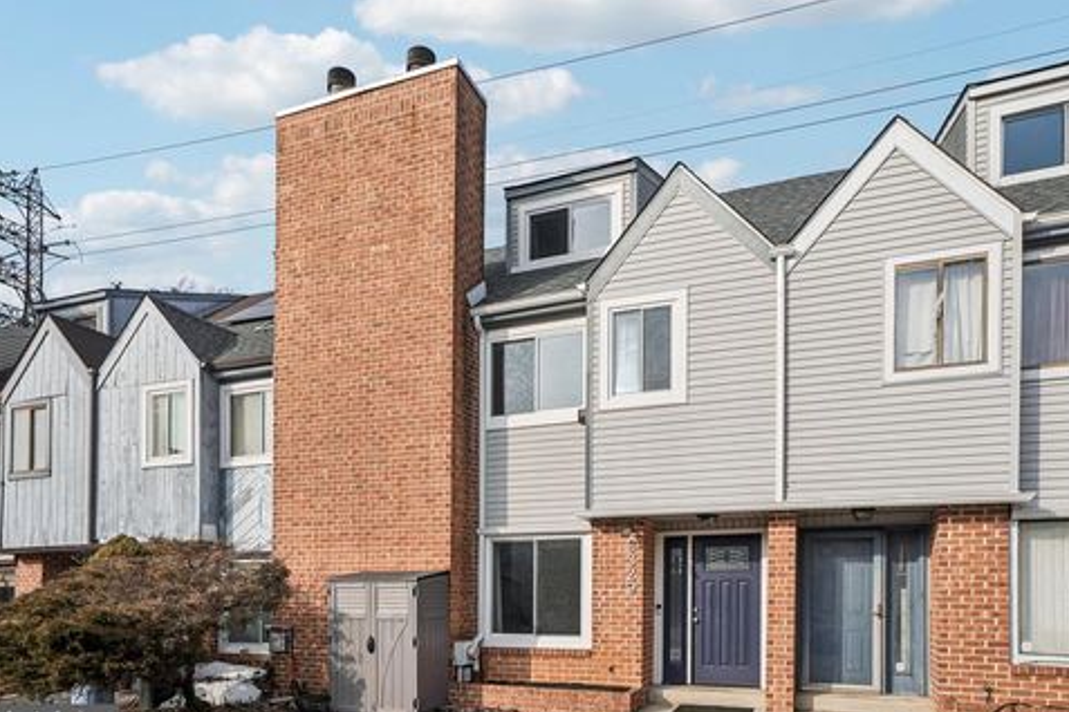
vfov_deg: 57.2
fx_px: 653
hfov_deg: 78.5
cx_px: 558
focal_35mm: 22
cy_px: 371
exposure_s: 1/640
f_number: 8
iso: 100
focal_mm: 21
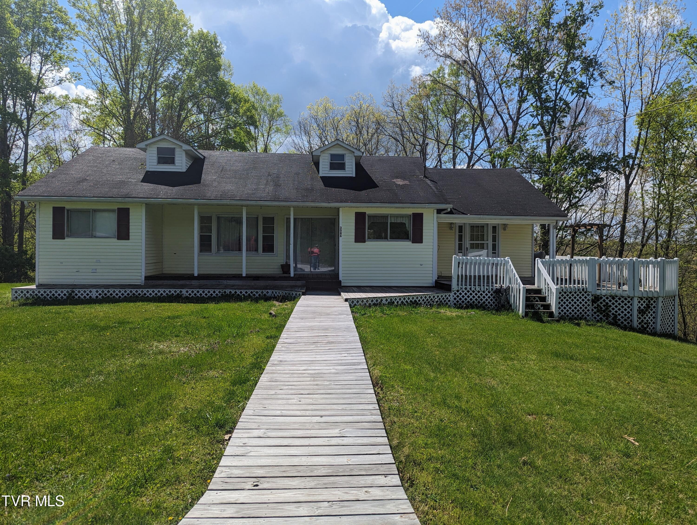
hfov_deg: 71.5
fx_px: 484
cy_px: 262
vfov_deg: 56.9
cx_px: 348
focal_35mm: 24
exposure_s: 1/2632
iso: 36
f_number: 1.85
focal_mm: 6.81
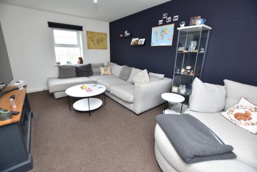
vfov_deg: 77.4
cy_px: 86
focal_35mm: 15
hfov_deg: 100.4
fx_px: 107
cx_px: 128
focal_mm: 10
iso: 220
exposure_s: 1/15
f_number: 3.5
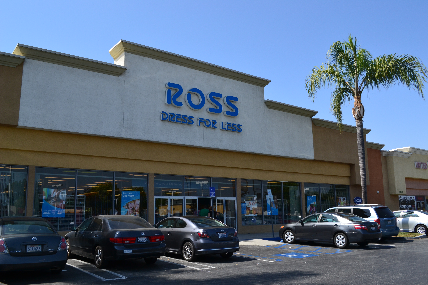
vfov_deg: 40.0
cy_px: 142
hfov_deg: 57.2
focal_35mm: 33
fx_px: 392
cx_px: 214
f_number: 11
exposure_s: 1/500
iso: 400
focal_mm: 22
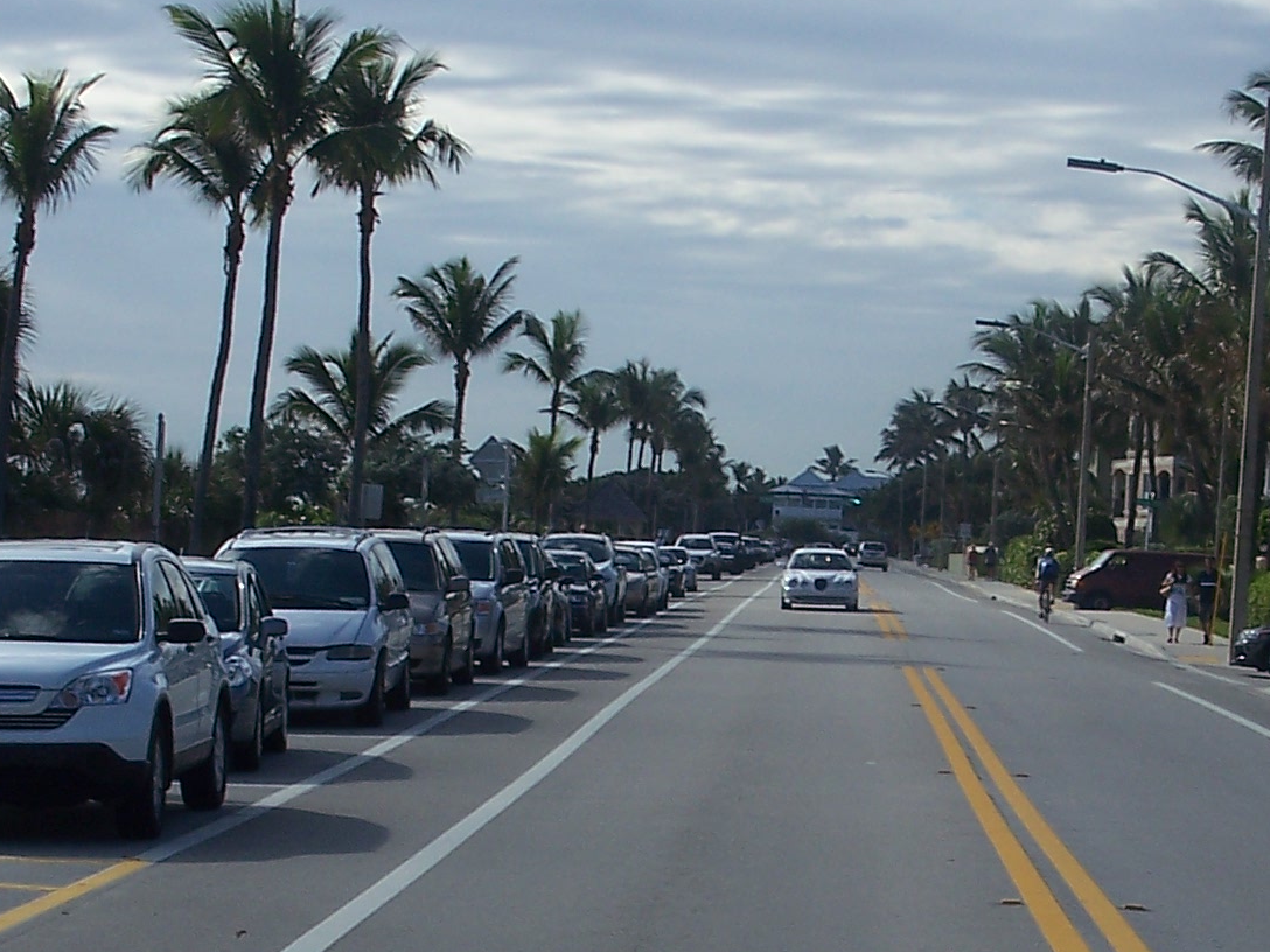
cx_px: 861
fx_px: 4072
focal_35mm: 111
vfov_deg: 13.3
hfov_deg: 17.7
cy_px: 785
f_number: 4
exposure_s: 1/800
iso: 64
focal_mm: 7.8
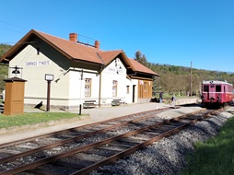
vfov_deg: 35.9
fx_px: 270
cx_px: 139
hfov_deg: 46.6
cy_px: 79
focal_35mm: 40
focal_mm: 4.75
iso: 100
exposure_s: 1/1073
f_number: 1.8
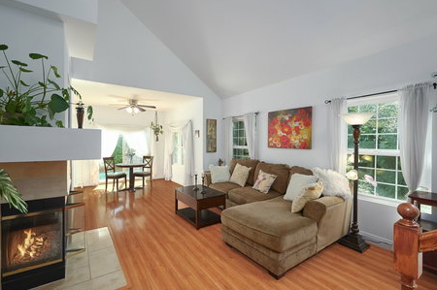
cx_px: 216
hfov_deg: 94.9
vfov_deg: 71.8
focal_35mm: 17
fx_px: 200
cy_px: 149
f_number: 7.1
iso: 400
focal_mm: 15.5
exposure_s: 1/20
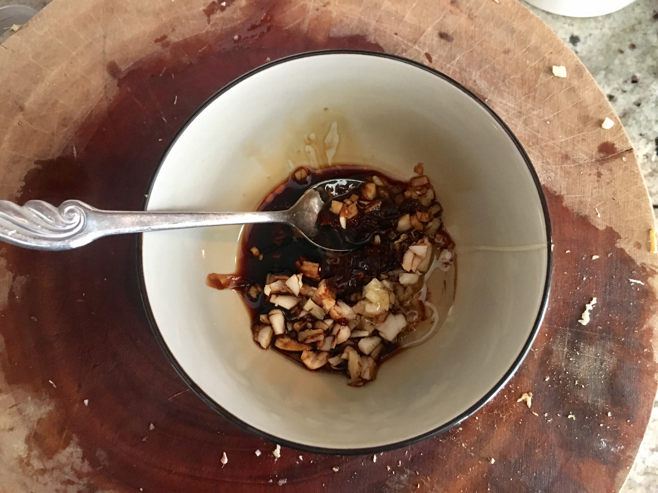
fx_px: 551
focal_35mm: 29
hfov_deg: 61.7
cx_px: 329
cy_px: 246
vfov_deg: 48.2
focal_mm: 4.15
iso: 400
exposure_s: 1/15
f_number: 2.2
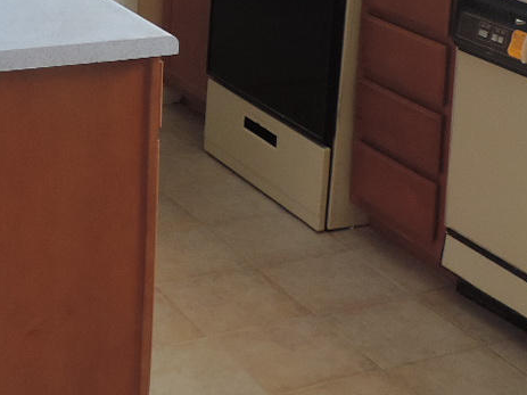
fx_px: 1263
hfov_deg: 23.5
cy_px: -69
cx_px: 180
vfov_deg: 17.0
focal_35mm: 83
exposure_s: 1/30
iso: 250
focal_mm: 4.3
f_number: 3
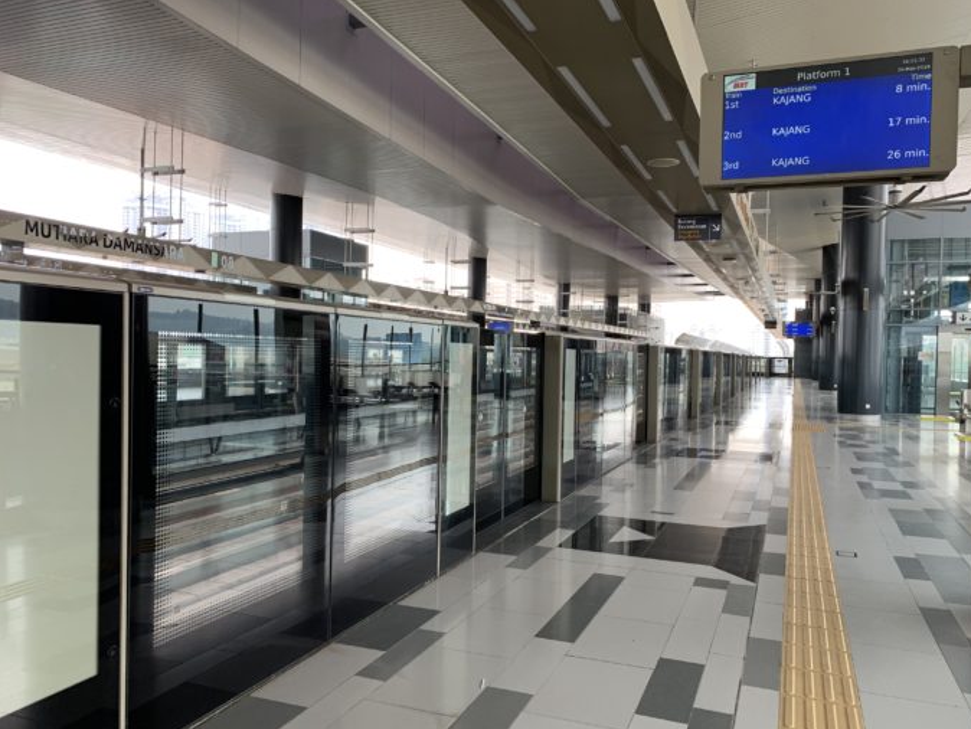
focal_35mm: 27
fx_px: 758
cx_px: 503
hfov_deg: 65.3
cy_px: 372
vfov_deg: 51.4
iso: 32
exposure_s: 1/122
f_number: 1.8
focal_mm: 4.25
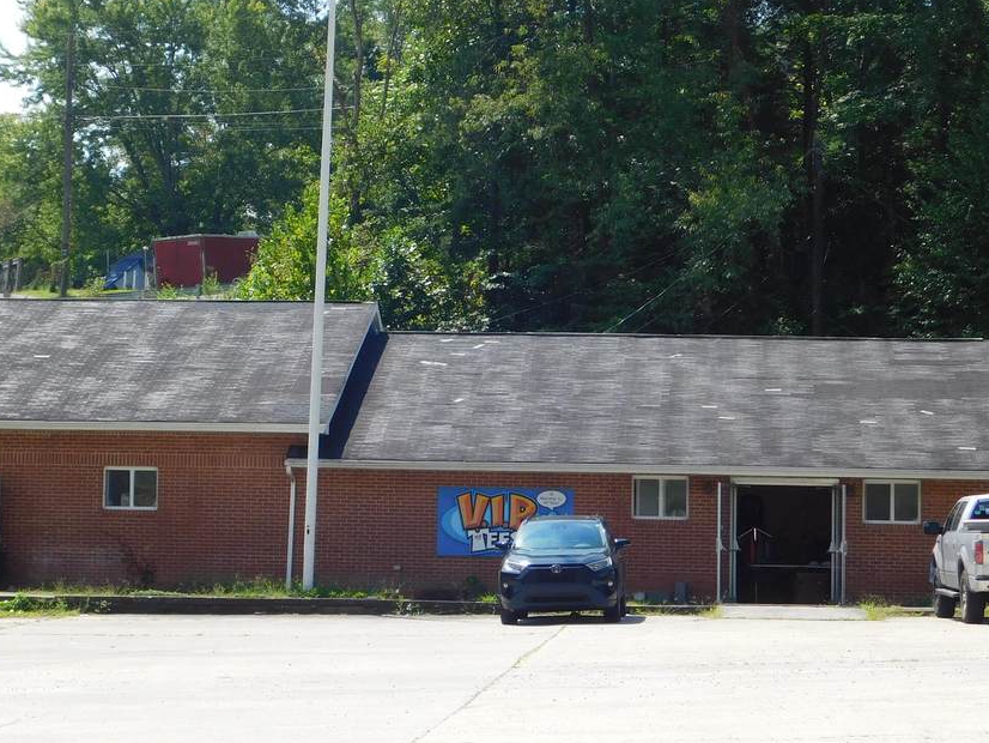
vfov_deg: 13.5
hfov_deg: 17.8
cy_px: 295
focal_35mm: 110
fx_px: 3144
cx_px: 329
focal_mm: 12.6
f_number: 4.3
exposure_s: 1/500
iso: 125
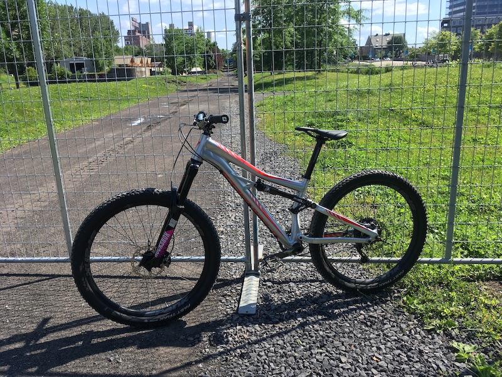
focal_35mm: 29
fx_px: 421
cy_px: 188
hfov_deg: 61.7
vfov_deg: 48.2
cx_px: 251
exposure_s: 1/693
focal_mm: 4.15
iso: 25
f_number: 2.2
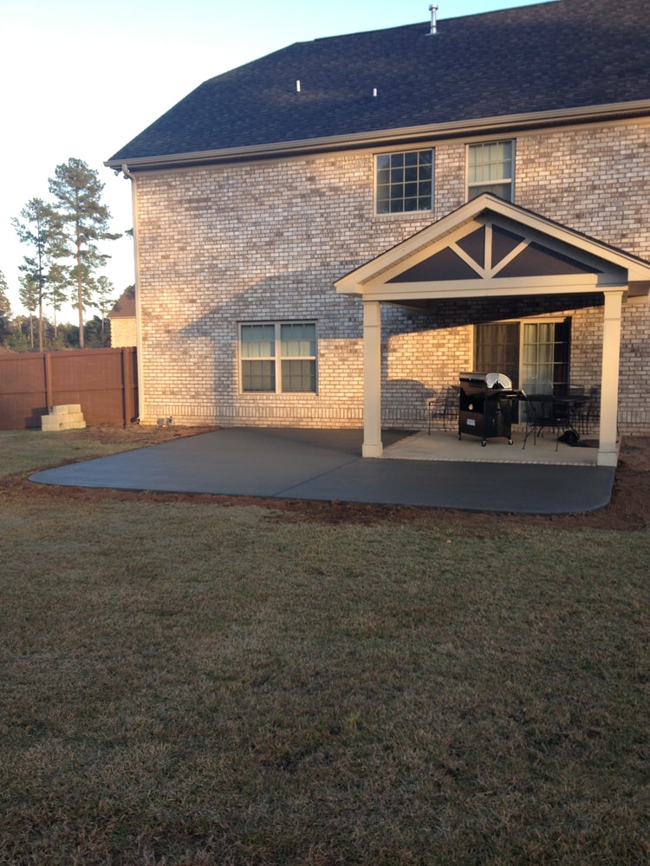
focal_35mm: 35
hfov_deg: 40.7
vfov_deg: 52.6
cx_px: 325
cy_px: 433
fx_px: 876
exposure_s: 1/178
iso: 50
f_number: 2.4
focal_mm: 4.28
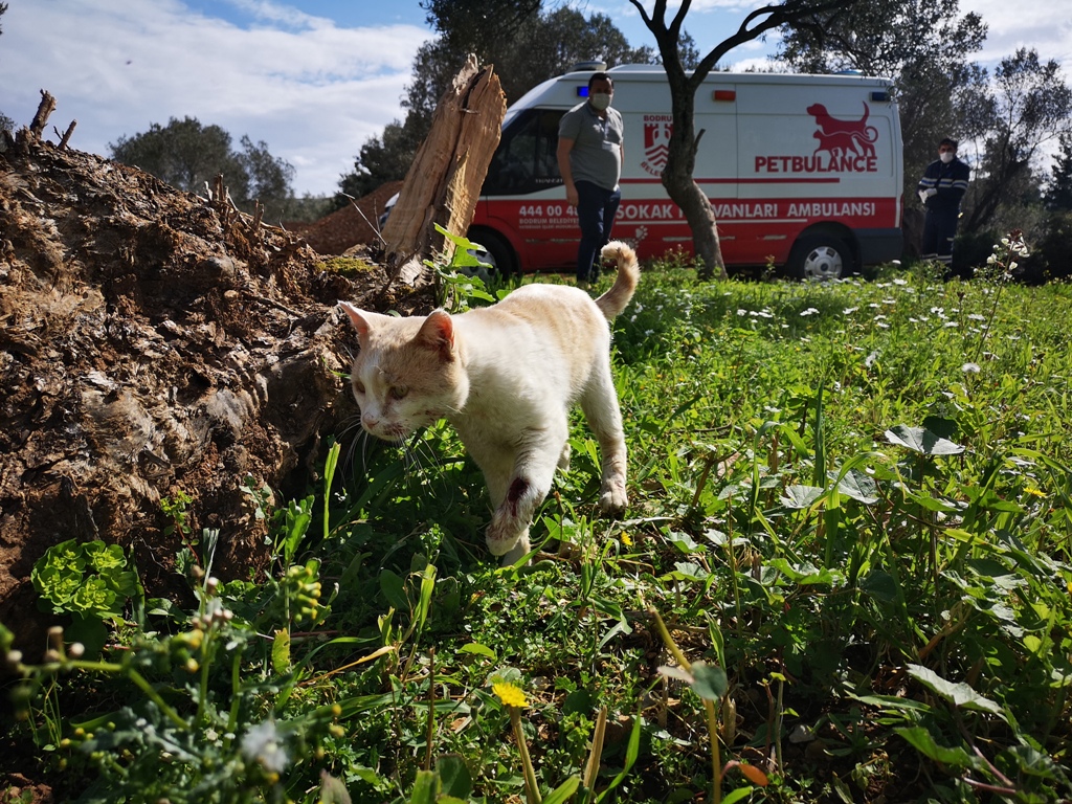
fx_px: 836
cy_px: 402
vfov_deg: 51.4
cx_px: 536
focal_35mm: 27
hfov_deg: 65.3
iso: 50
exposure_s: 1/2299
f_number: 1.8
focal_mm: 5.58
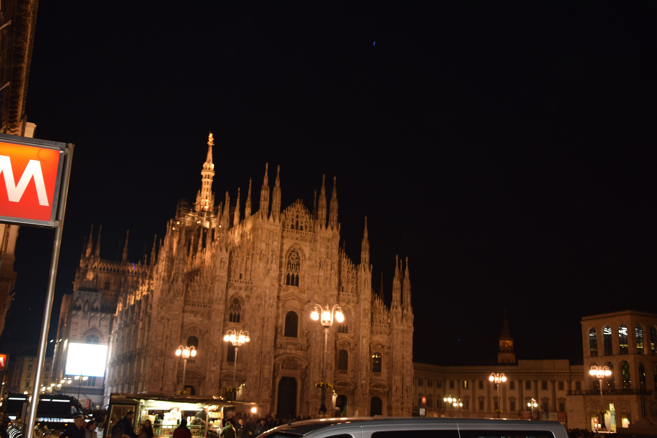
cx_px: 328
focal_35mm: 38
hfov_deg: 51.3
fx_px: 684
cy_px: 219
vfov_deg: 35.5
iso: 400
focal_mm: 25
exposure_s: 1/15
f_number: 4
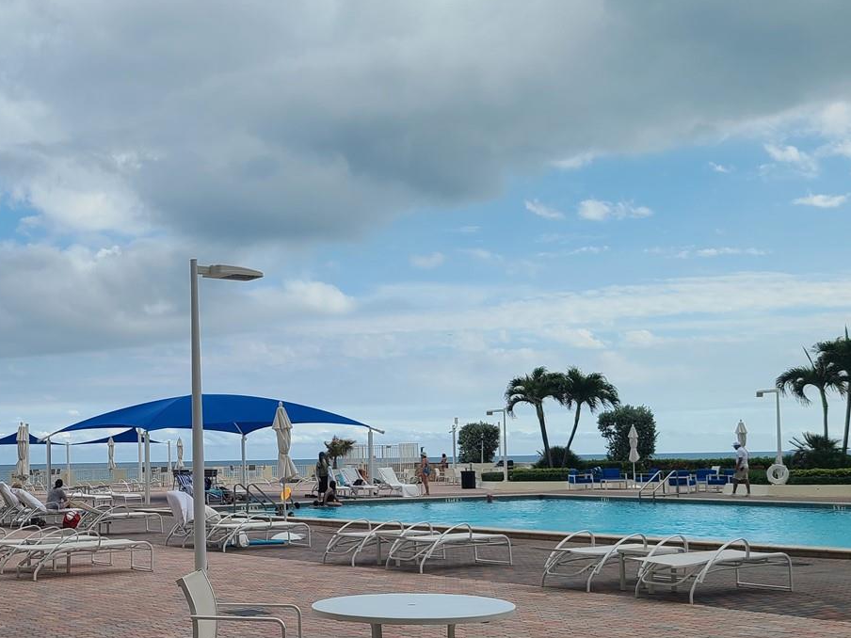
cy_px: 424
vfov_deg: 31.3
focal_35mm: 46
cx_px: 136
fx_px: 1131
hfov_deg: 39.2
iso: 40
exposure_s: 1/2664
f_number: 1.8
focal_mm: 5.4
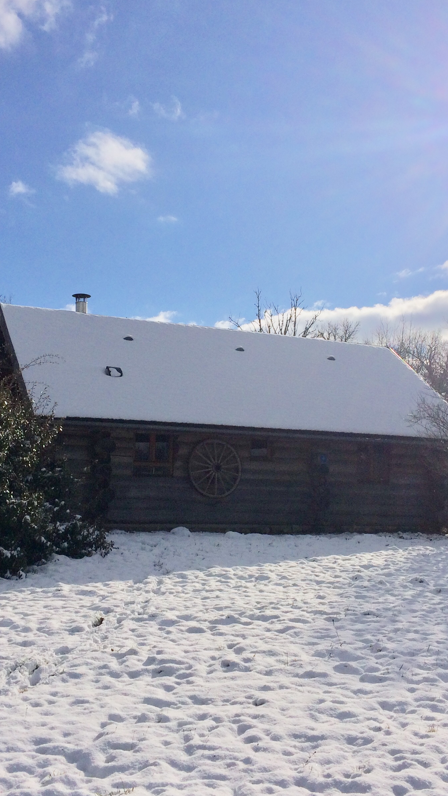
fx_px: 908
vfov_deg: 47.4
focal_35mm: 43
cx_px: 252
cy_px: 396
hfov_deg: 27.7
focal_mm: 4.15
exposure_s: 1/13699
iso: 40
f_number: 2.2
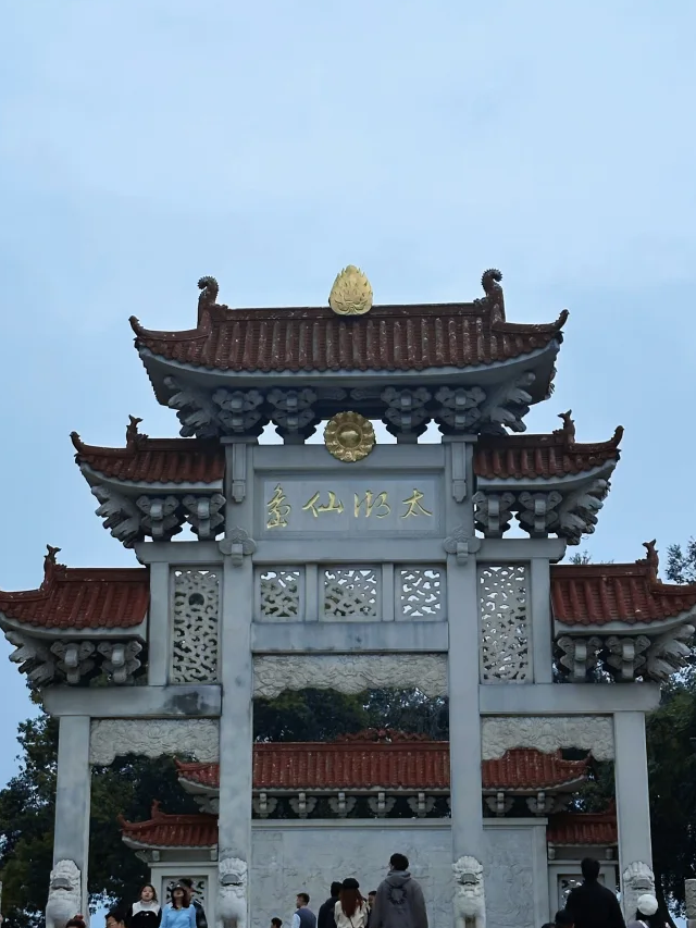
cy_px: 304
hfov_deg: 18.2
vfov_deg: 24.0
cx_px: 341
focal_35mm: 81
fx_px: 2171
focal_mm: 6.86
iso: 64
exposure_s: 1/1376
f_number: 1.78
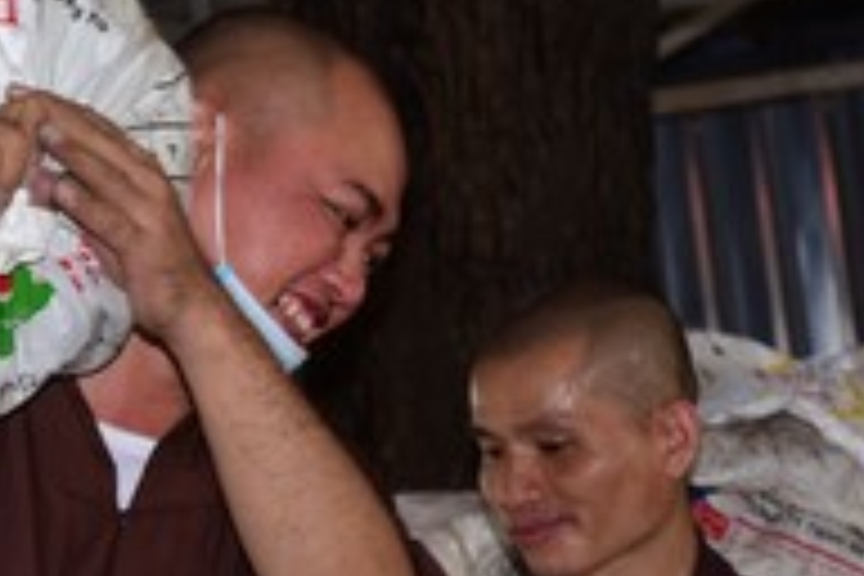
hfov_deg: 7.8
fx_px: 6336
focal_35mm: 264
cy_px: 297
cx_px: 112
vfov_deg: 5.2
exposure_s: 1/100
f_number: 7.1
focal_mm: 78
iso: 500
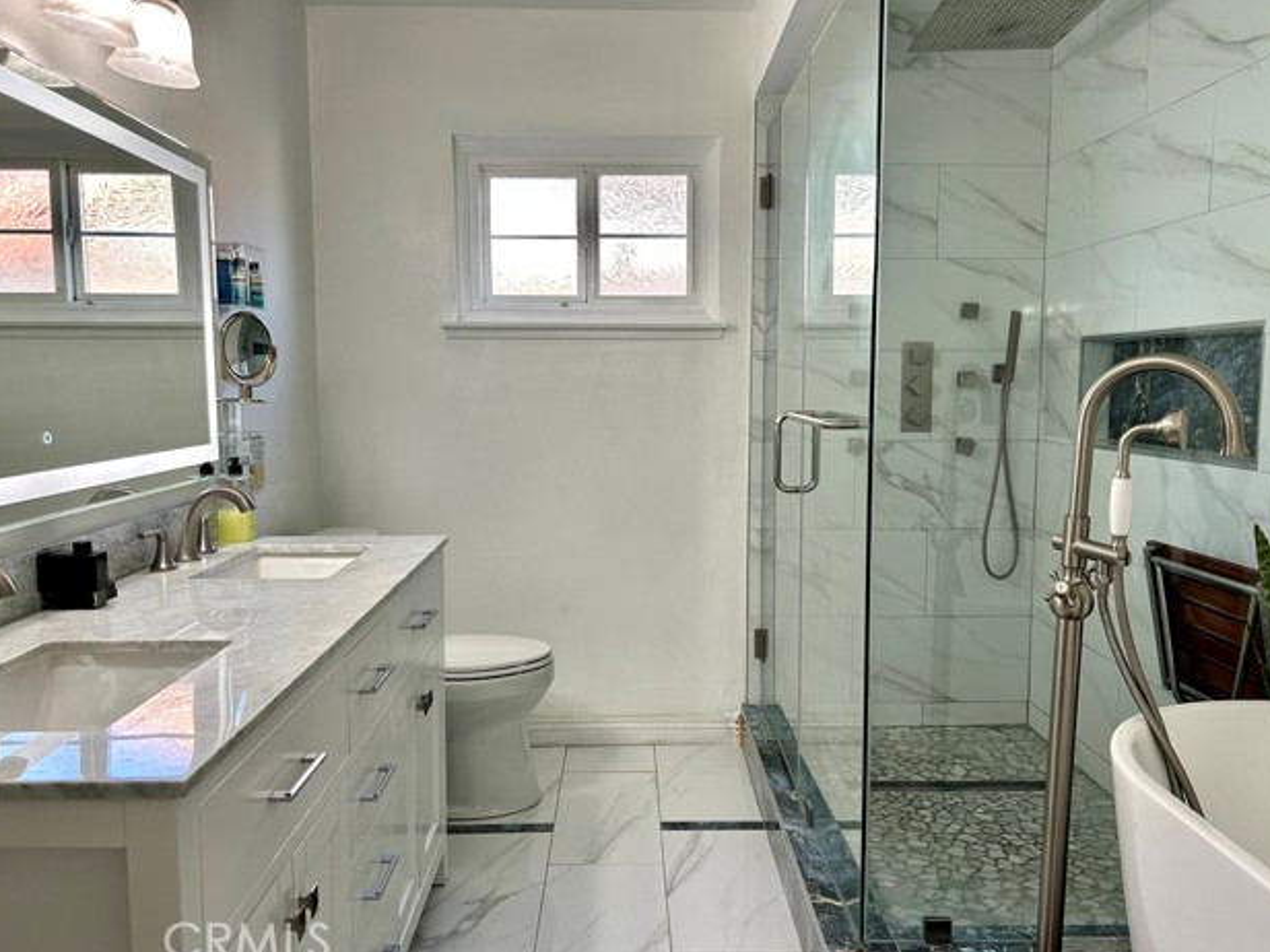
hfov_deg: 65.3
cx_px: 637
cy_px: 476
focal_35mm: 27
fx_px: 991
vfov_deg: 51.4
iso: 64
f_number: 1.5
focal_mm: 5.7
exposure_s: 1/120
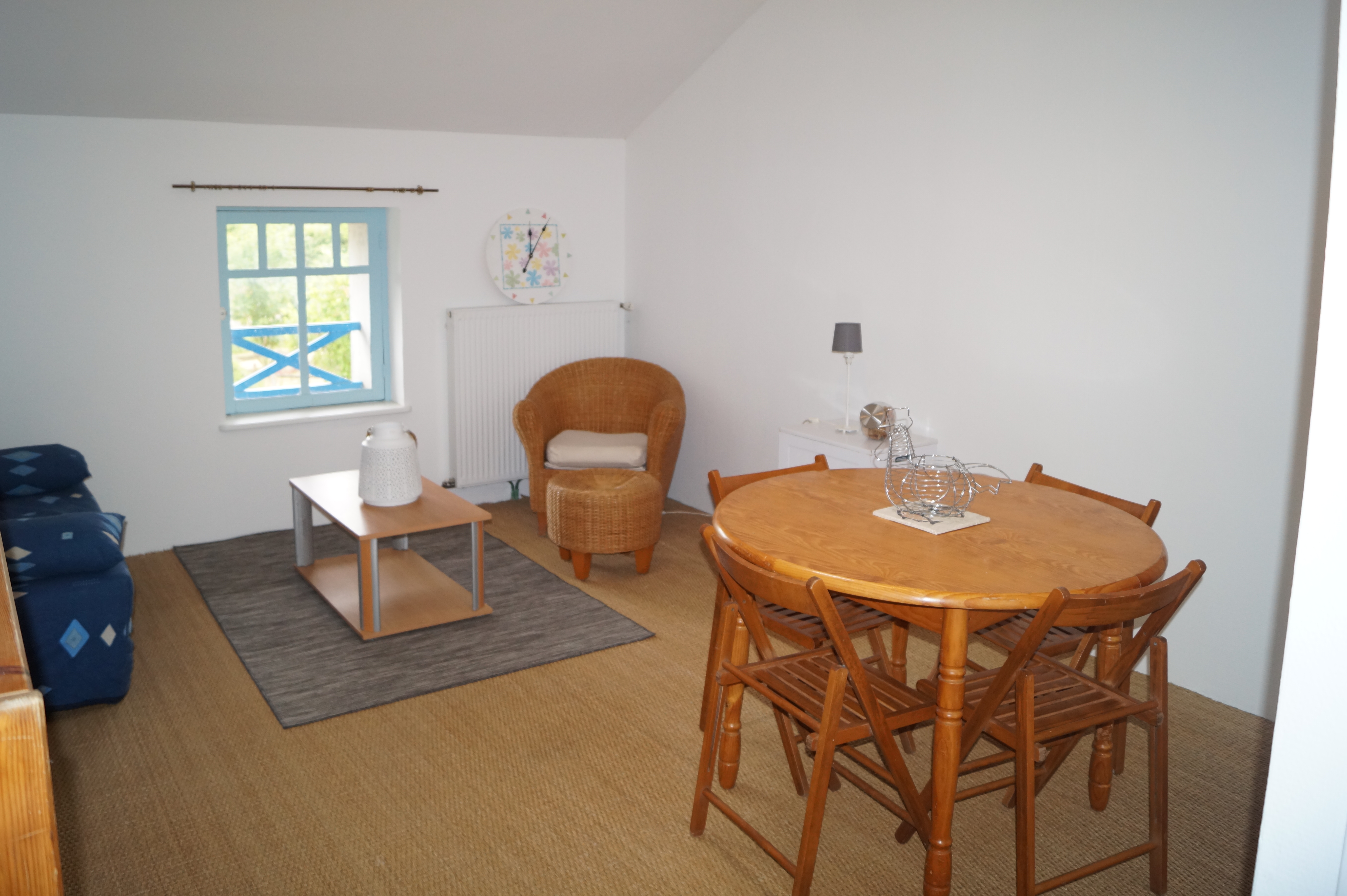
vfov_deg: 47.9
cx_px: 674
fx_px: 1010
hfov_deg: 67.4
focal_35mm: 27
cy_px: 448
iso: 640
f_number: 4
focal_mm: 18
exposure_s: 1/160
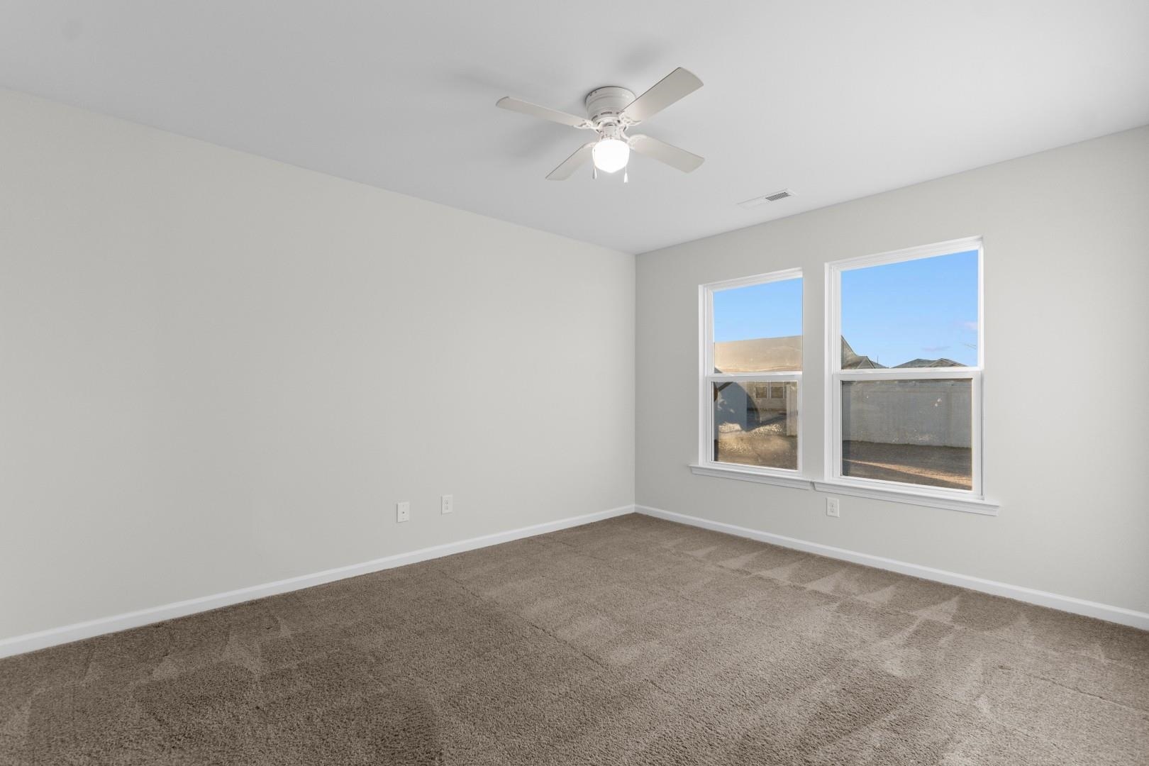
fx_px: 479
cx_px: 574
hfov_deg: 100.4
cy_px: 383
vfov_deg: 77.3
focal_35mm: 15
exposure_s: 1/10
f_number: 4.5
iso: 100
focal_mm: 10
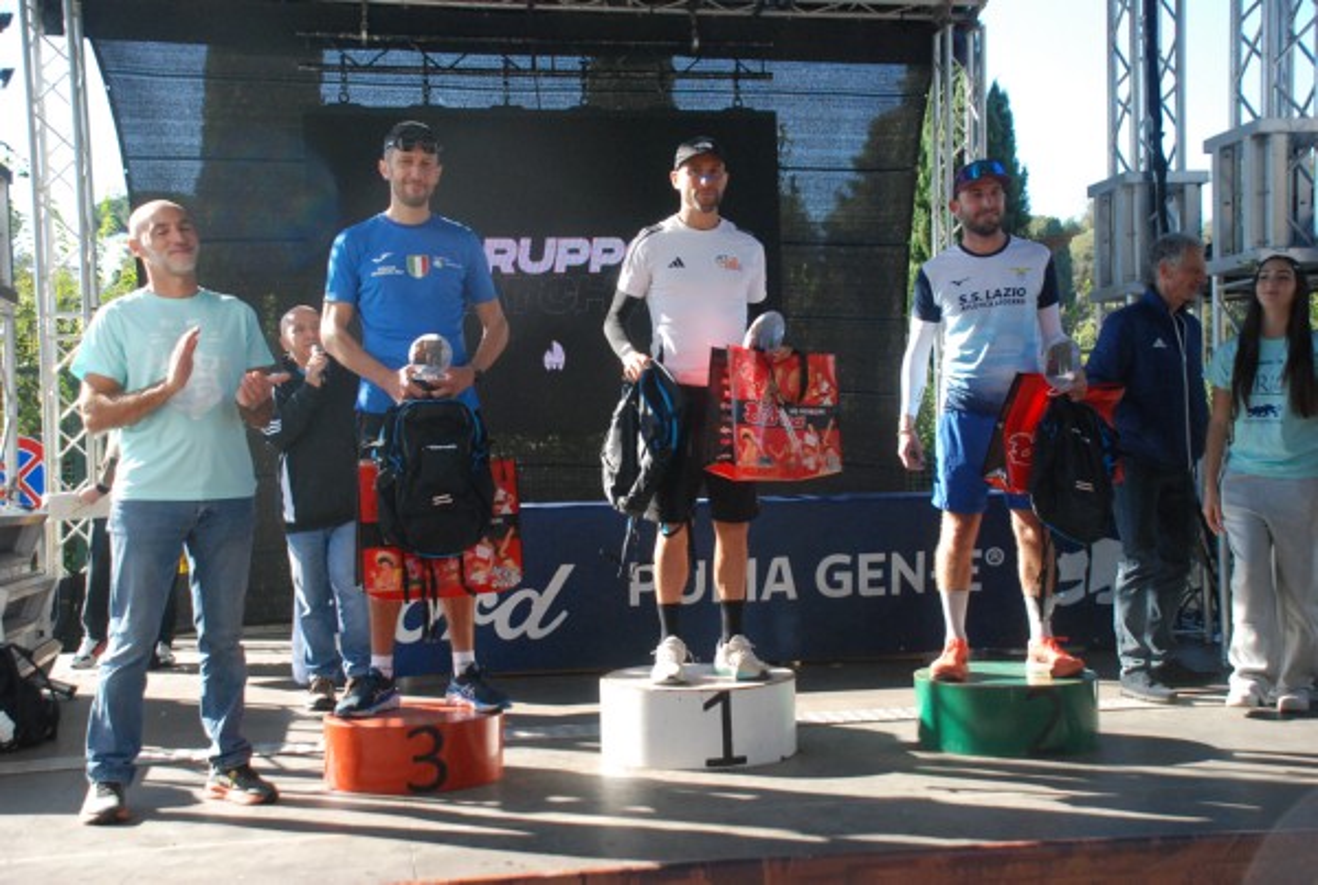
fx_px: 1706
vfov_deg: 29.1
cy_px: 442
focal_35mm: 46
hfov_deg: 42.2
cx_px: 659
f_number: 4.2
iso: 1000
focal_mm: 31
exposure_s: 1/1000
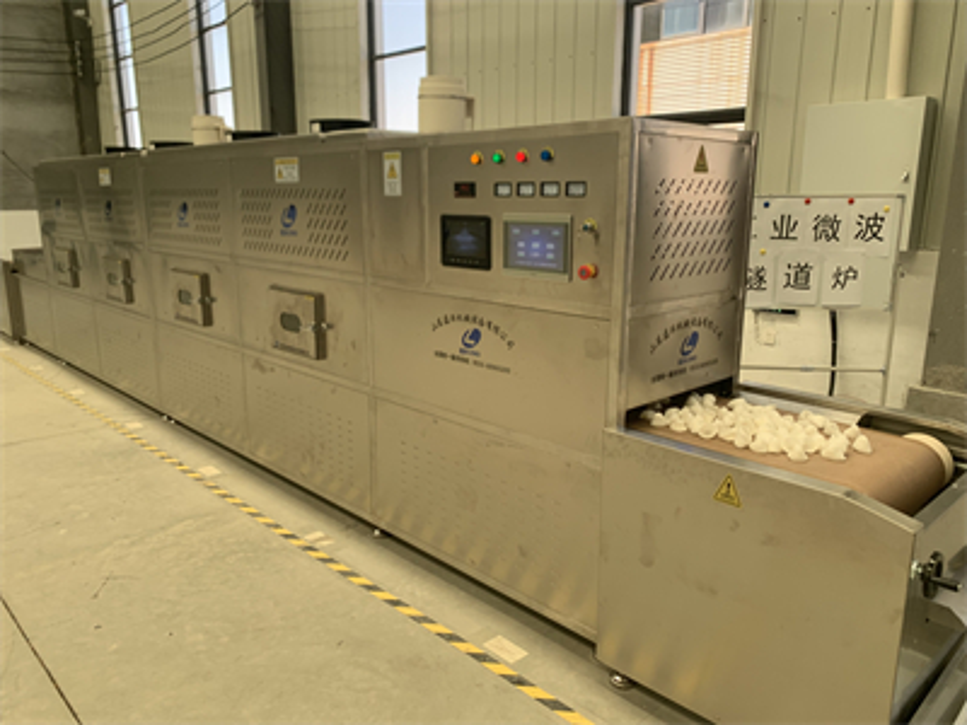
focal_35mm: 26
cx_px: 484
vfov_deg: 53.1
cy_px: 362
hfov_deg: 67.3
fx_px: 726
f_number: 1.8
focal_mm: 4.25
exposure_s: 1/121
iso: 64
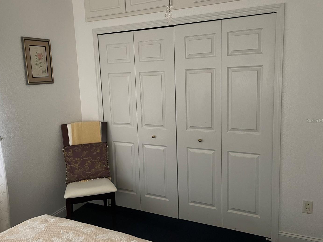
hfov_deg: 59.8
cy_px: 121
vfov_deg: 46.8
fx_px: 280
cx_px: 142
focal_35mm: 30
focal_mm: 4.2
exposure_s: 1/60
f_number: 1.6
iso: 250
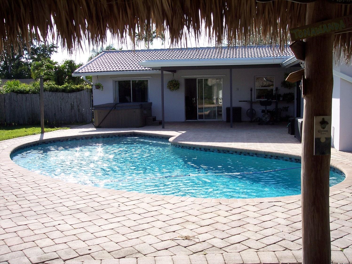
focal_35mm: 39
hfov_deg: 47.9
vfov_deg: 36.8
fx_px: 397
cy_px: 132
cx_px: 176
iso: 100
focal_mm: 8
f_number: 3.4
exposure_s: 1/500
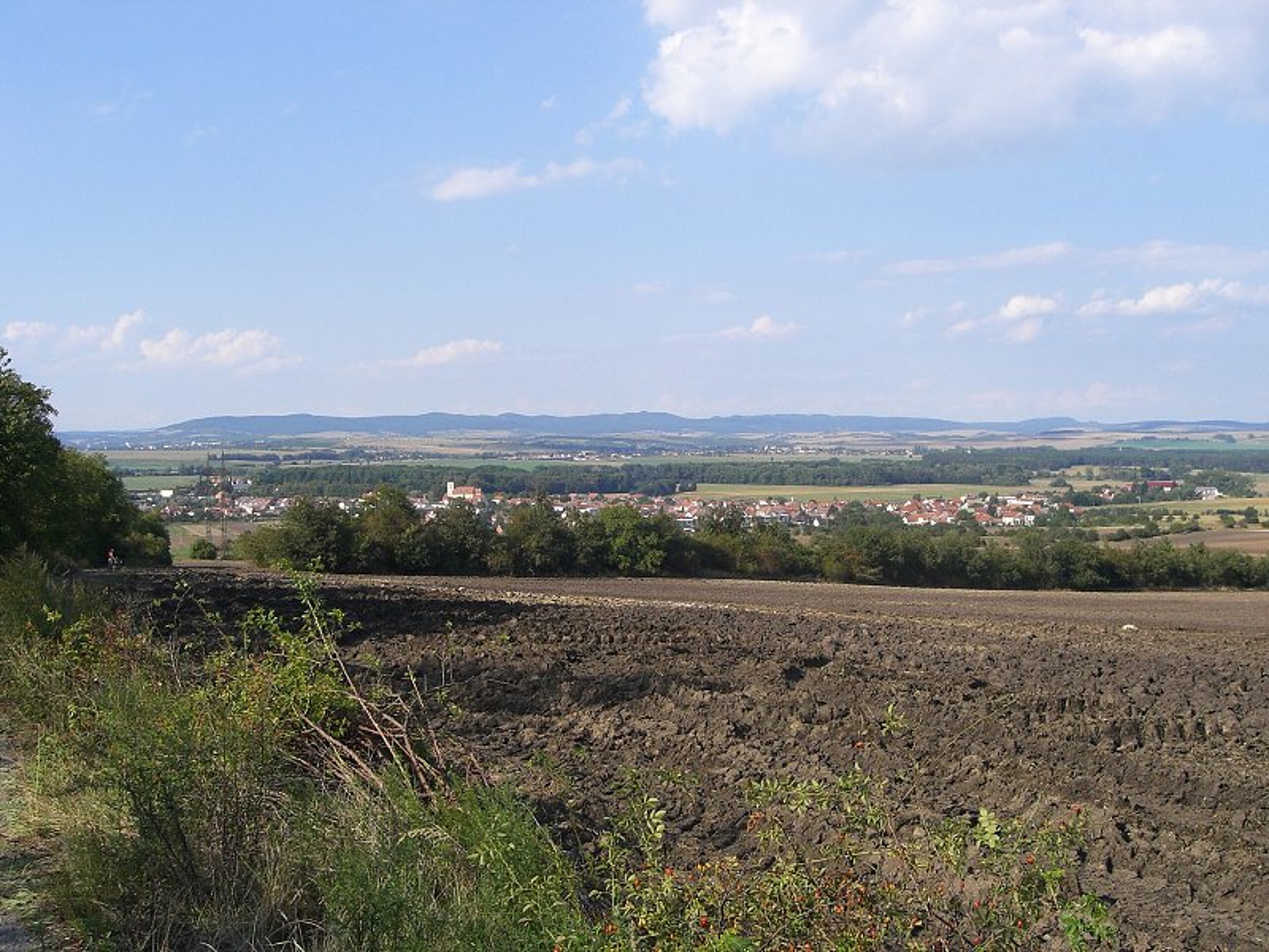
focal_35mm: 38
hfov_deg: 49.0
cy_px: 476
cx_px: 634
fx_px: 1393
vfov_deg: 37.7
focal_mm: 6.3
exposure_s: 1/500
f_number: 4.4
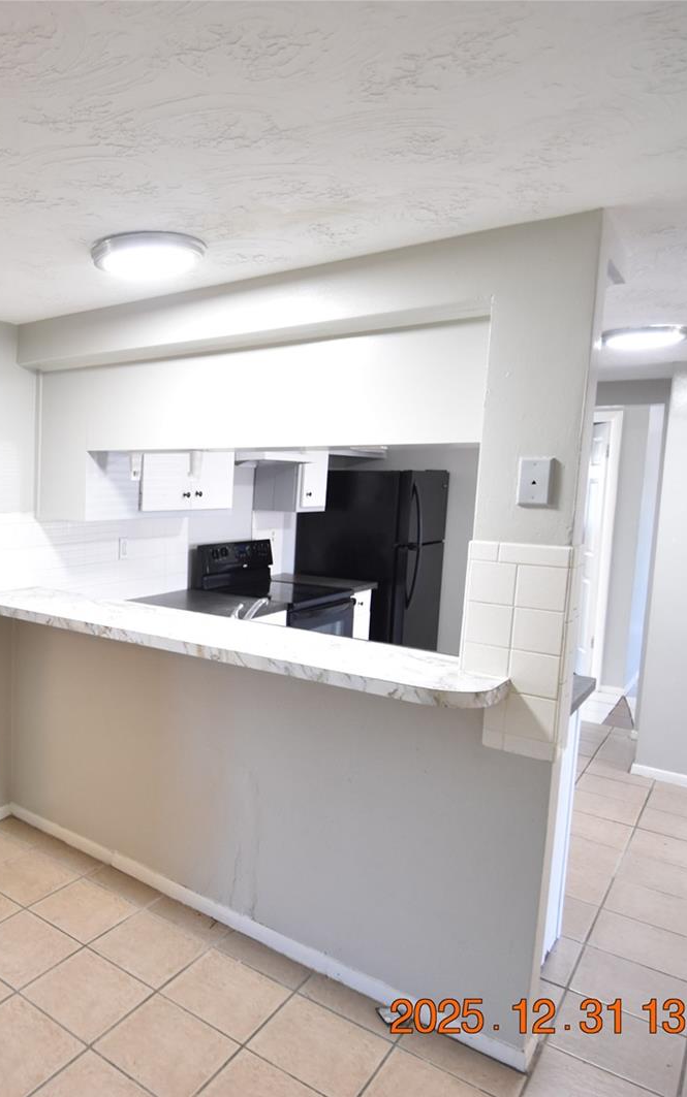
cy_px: 549
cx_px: 86
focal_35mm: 23
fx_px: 689
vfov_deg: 77.1
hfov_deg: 48.2
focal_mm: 10
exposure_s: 1/30
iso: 800
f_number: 3.5
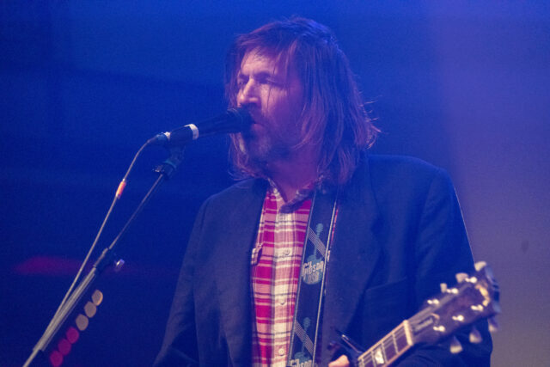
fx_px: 2063
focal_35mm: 135
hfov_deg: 15.2
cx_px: 275
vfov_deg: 10.2
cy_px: 184
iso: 12800
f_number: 4
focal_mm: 135
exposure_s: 1/40
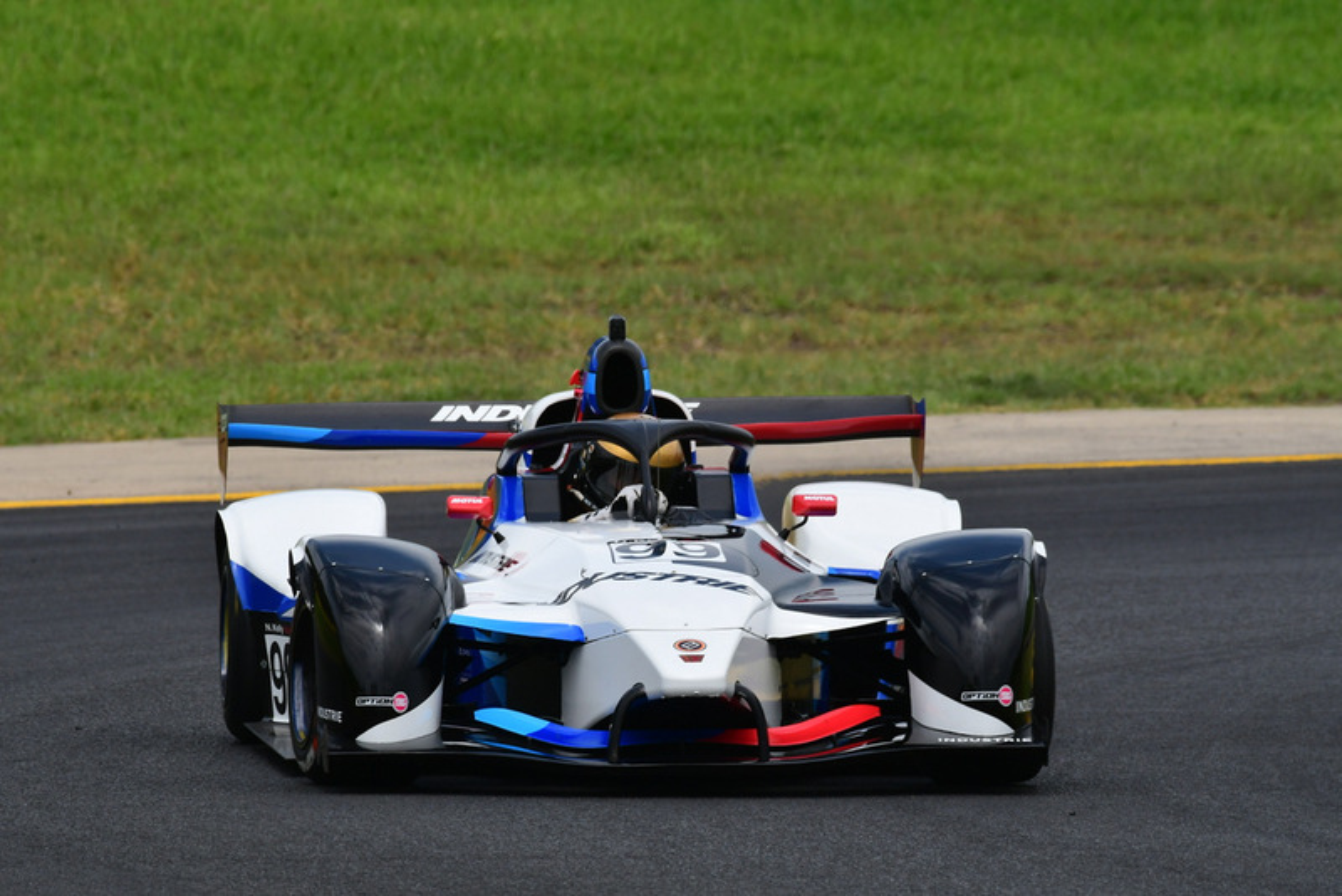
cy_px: 448
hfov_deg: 3.4
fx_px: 22933
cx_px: 671
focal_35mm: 615
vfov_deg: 2.2
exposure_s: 1/640
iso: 400
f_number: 11
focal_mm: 410
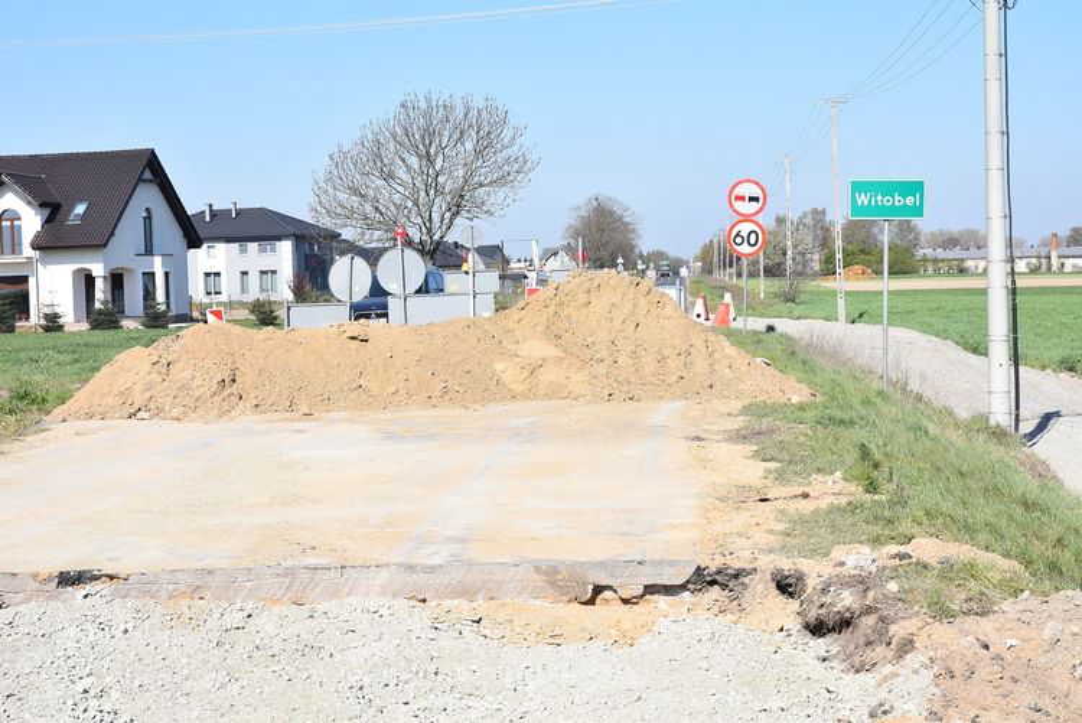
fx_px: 2255
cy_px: 362
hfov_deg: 27.0
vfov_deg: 18.2
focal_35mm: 75
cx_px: 541
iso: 180
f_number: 8
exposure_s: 1/500
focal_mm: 50
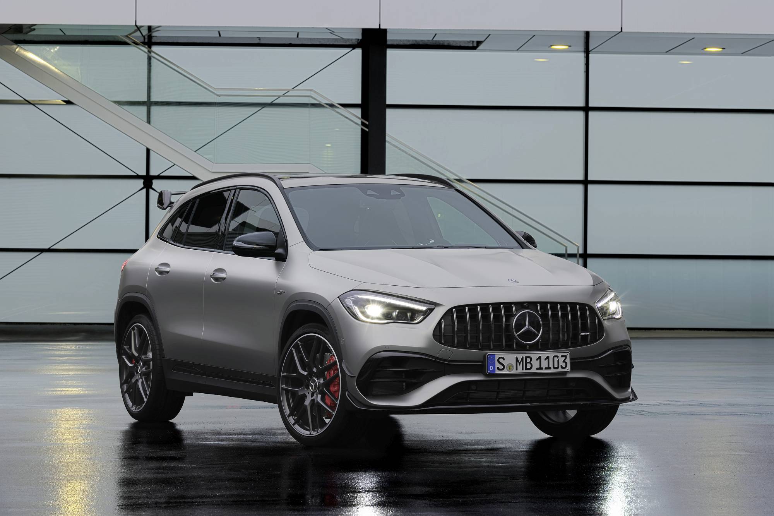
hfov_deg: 16.8
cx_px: 387
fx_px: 2623
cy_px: 258
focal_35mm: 122
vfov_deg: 11.2
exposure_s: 1/1.25
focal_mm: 122
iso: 200
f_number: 11
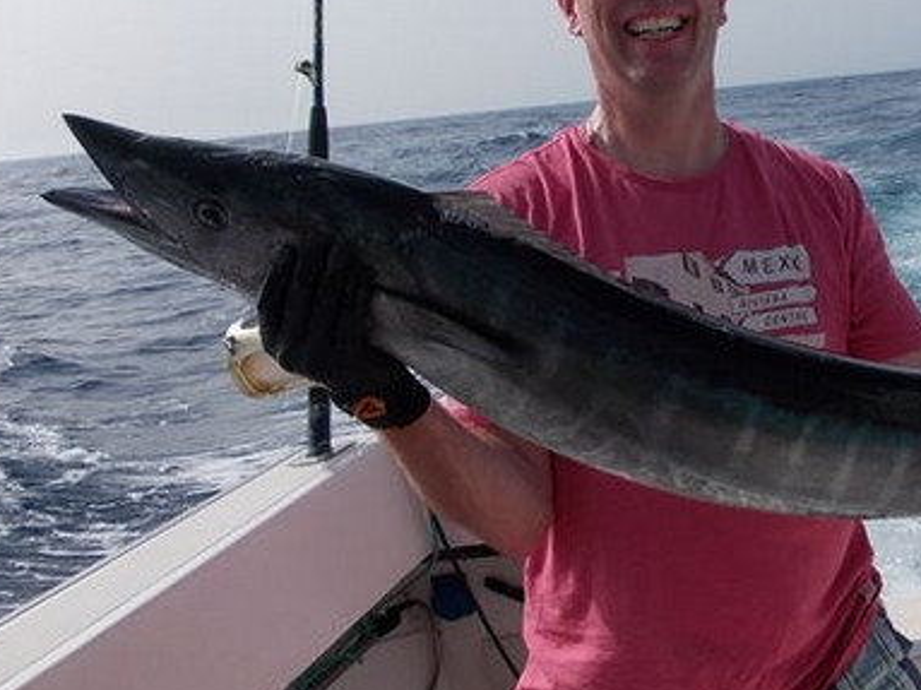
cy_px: 291
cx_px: 683
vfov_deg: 31.4
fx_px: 1224
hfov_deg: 40.2
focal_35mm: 46
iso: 80
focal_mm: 4
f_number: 5.4
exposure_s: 1/500
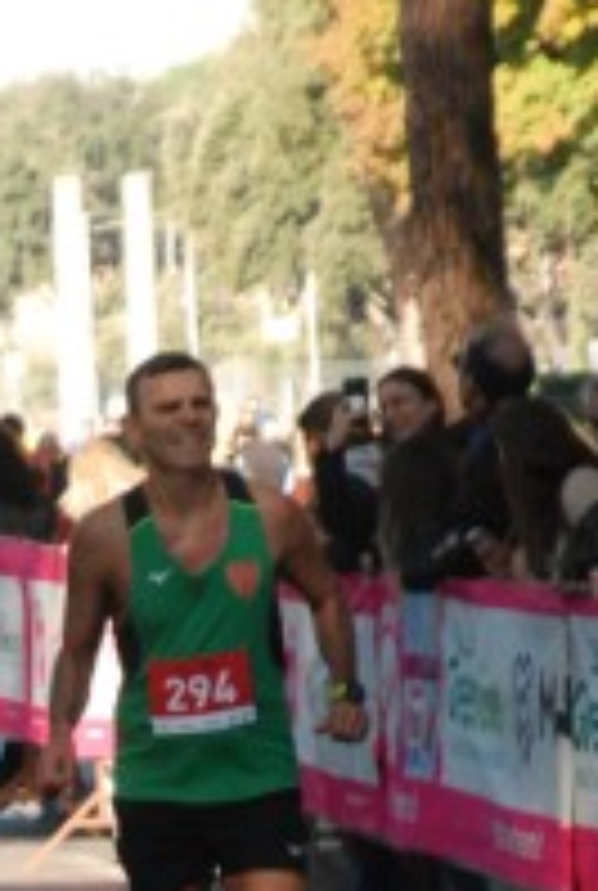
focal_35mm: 432
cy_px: 1058
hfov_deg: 3.2
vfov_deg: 4.8
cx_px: -223
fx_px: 10695
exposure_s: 1/640
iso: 1000
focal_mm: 95
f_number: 5.6
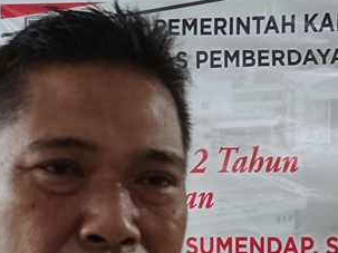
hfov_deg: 29.4
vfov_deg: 21.5
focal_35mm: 66
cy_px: 247
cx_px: 146
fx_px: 644
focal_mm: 4.71
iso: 1227
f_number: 1.79
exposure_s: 1/20
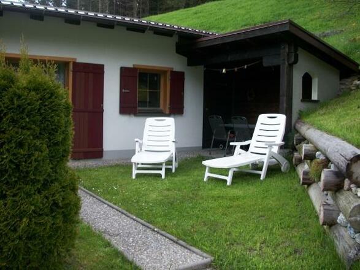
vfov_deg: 40.7
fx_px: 364
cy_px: 135
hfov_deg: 52.6
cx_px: 180
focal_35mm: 35
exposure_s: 1/125
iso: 80
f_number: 3.1
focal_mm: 6.3
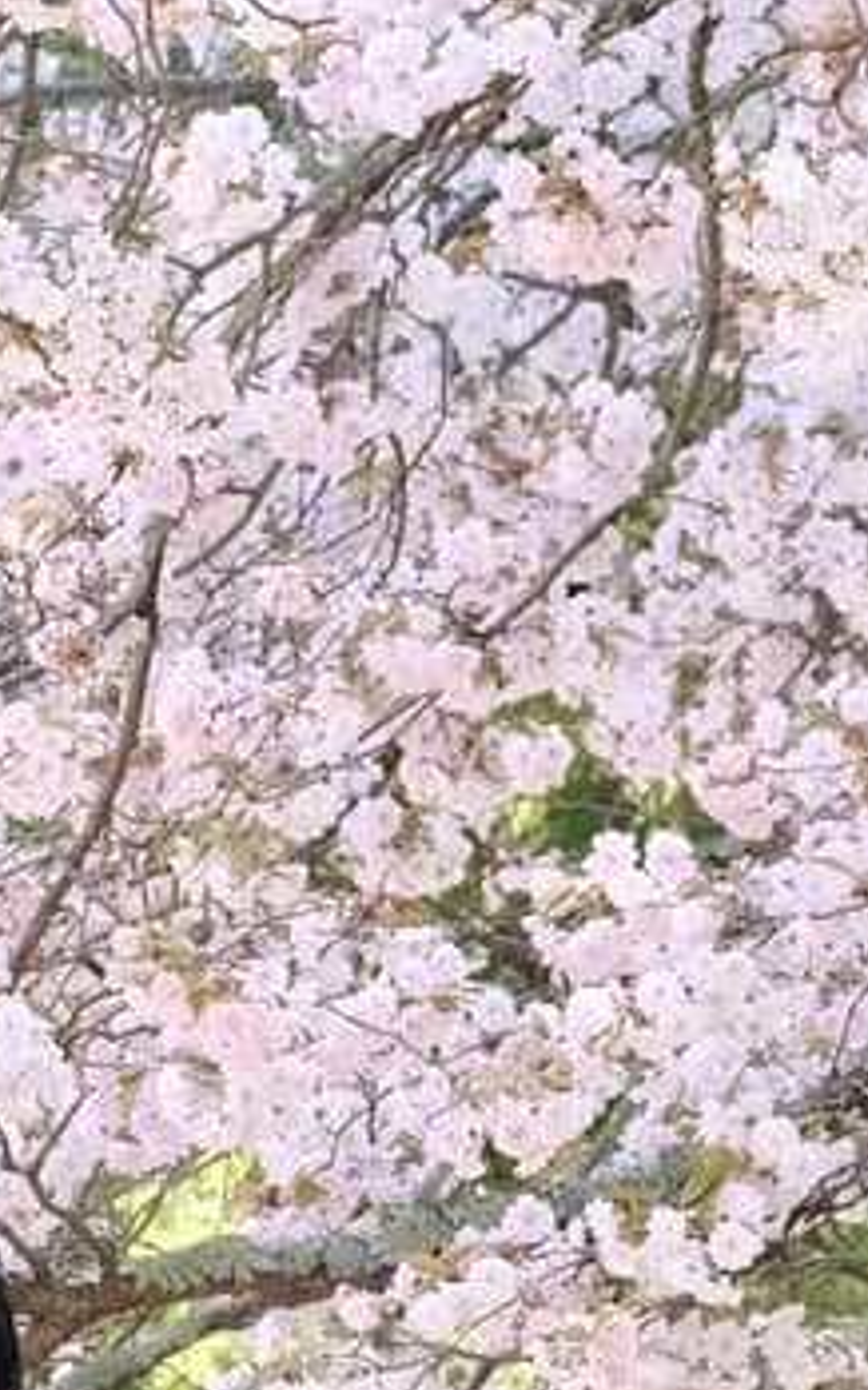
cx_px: -406
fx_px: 15146
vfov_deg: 5.3
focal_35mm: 400
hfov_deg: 3.3
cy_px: 880
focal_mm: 63.4
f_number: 8
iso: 1600
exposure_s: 1/160
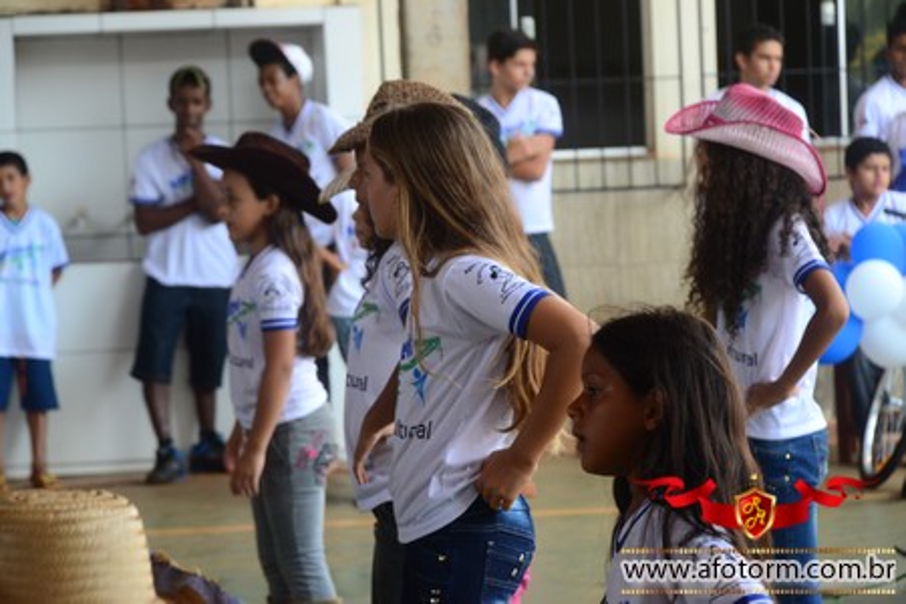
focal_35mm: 142
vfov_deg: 9.6
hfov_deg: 14.4
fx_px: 3586
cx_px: 453
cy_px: 302
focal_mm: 95
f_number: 7.1
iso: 400
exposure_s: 1/160
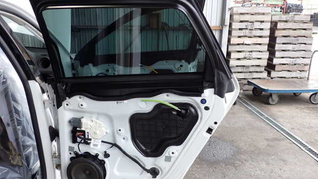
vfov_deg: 35.6
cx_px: 160
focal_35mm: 33
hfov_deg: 59.5
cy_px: 96
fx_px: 278
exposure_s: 1/60
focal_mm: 5.4
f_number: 2.3
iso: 160
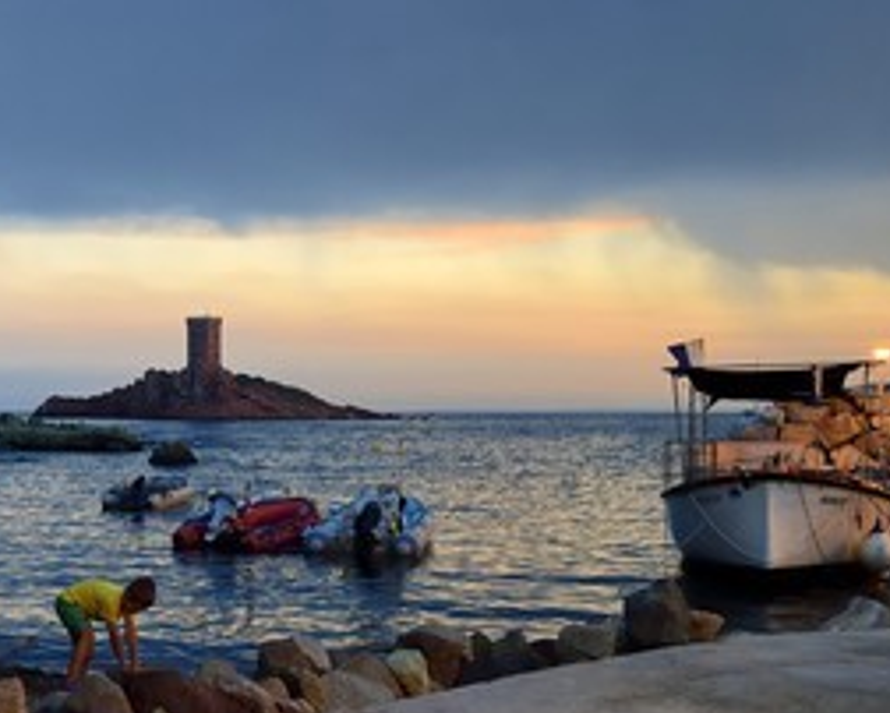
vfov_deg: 30.2
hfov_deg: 36.9
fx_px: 1318
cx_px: 300
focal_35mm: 50
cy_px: 427
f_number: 7.1
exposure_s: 1/25
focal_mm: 32
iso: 1600
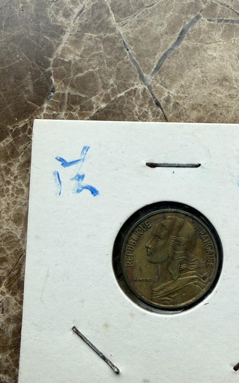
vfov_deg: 50.4
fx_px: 406
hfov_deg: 32.3
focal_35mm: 39
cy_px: 185
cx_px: 172
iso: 64
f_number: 2.2
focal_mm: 2.22
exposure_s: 1/99
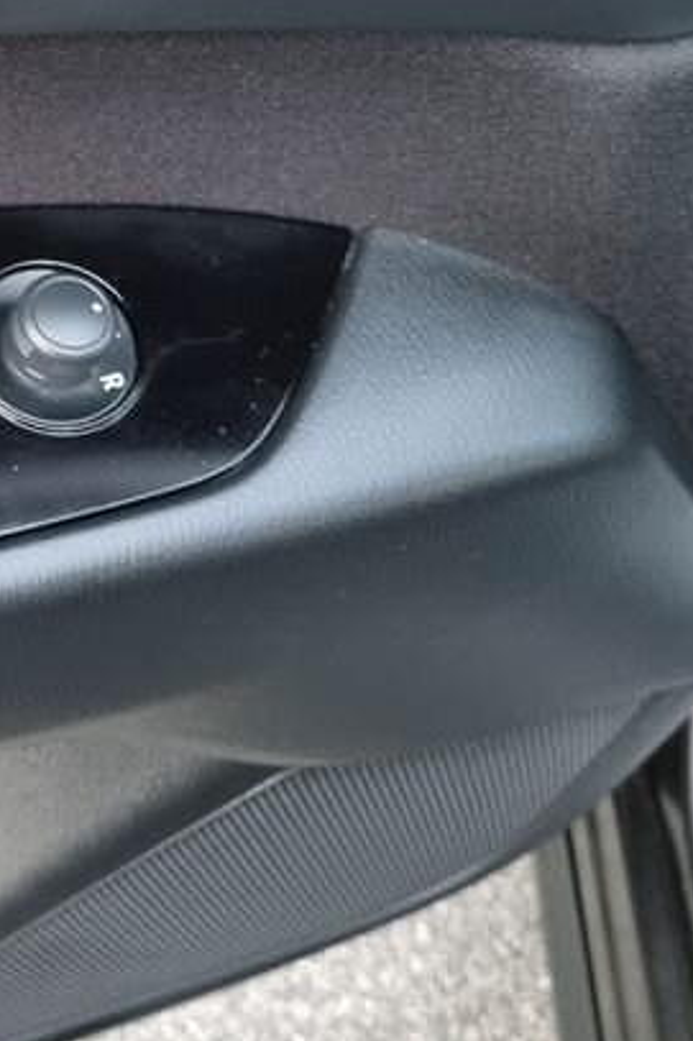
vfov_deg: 29.0
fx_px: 1965
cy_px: 215
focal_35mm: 68
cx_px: -248
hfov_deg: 18.4
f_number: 1.8
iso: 1000
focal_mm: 5.4
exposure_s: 1/25
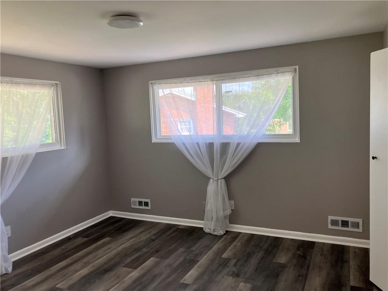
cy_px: 146
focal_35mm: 28
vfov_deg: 49.7
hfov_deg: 63.4
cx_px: 194
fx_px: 314
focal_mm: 3.99
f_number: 1.8
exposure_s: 1/120
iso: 64
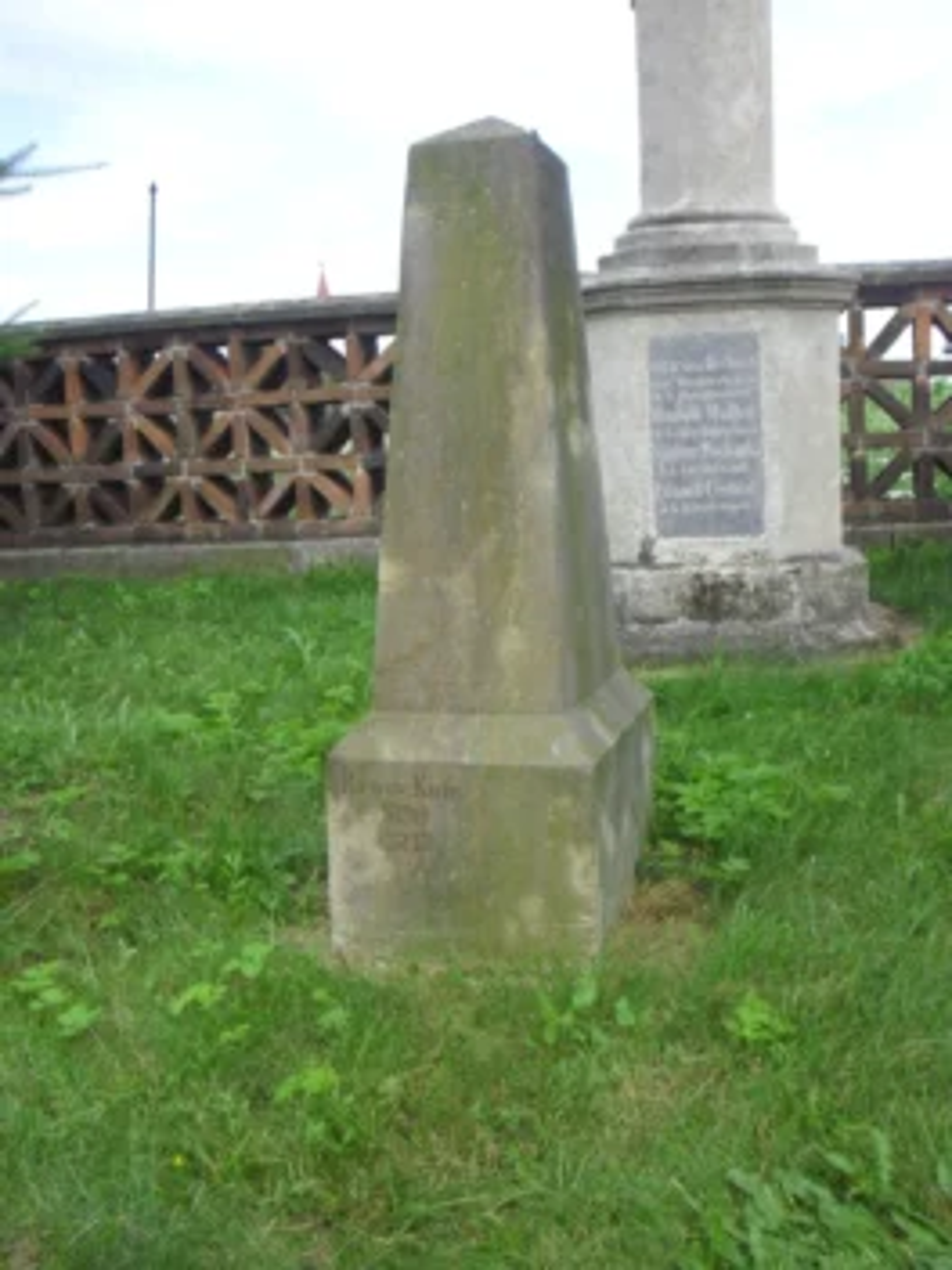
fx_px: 1393
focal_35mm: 38
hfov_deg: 37.7
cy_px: 635
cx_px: 476
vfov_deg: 49.0
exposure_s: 1/125
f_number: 8
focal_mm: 6.2
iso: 200
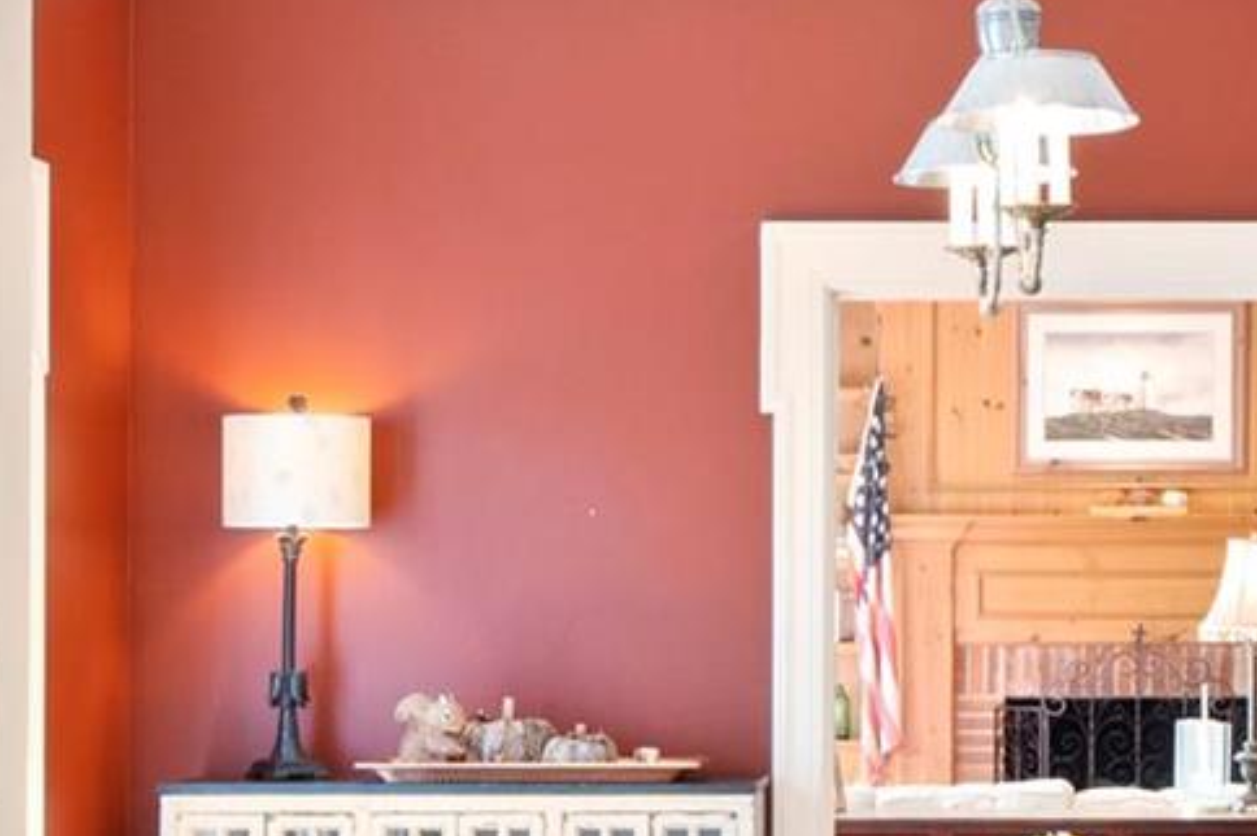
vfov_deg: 11.5
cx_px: 1145
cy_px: 654
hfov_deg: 17.0
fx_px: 4152
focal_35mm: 119
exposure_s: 1/2.5
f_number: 8
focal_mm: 18
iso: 400
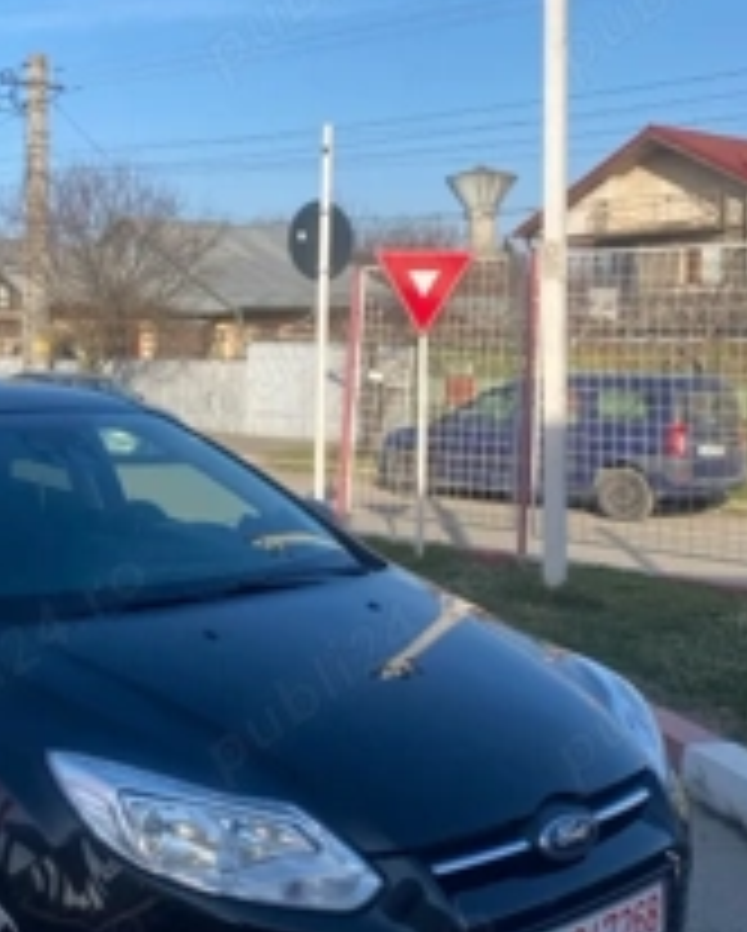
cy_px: 369
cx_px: 90
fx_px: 1352
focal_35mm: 49
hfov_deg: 29.7
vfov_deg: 37.9
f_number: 1.8
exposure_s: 1/2066
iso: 32
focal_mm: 4.25
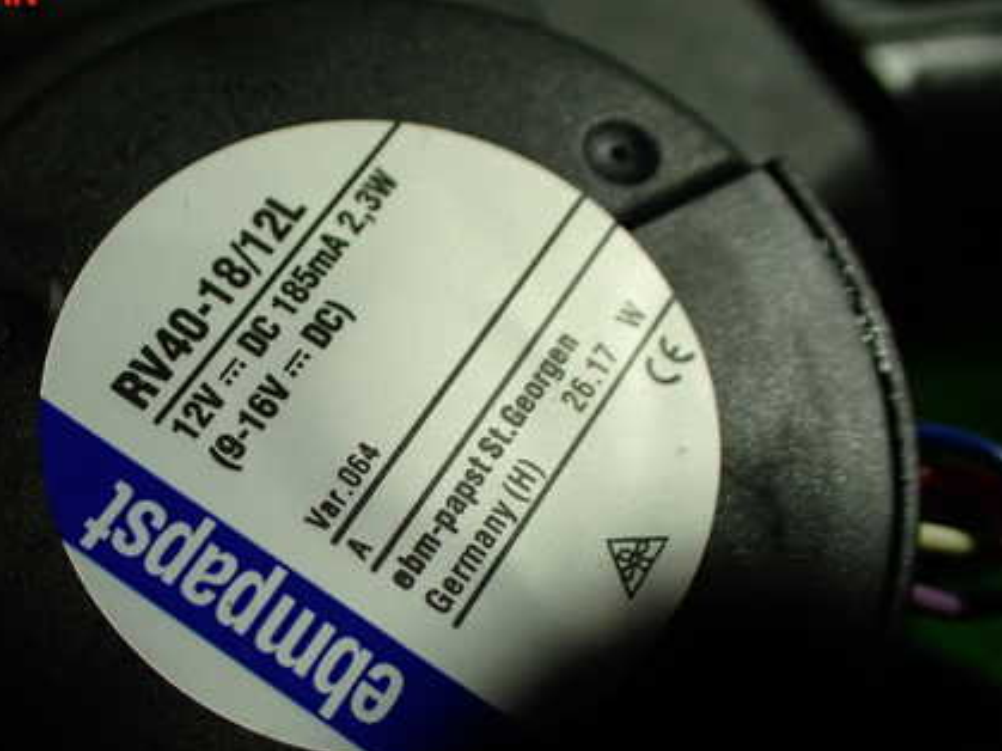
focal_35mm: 43
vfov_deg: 33.3
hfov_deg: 43.2
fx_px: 1244
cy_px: 497
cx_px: 320
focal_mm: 5.4
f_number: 2.3
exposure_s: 1/125
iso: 200
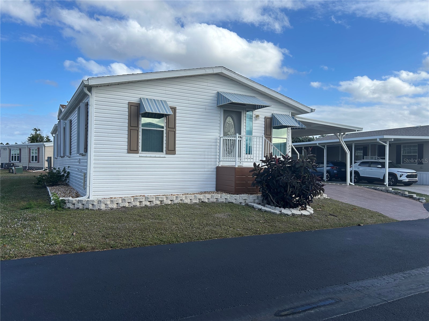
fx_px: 322
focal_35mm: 26
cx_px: 214
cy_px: 160
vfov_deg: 53.1
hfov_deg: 67.3
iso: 50
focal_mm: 5.7
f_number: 1.5
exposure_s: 1/3571
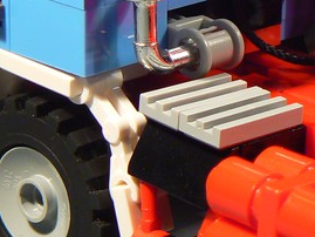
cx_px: 259
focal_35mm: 226
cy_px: -12
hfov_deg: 8.7
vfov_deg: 6.6
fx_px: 2057
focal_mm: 12.6
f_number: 3.2
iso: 80
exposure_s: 1/10
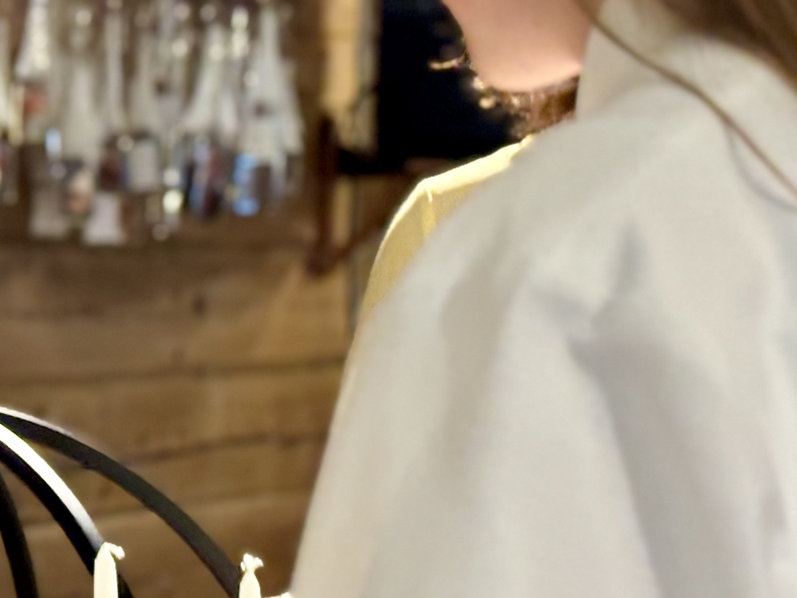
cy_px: 631
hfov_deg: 14.3
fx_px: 3108
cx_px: -28
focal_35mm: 135
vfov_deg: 10.9
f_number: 1.6
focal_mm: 5.96
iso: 200
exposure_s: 1/33
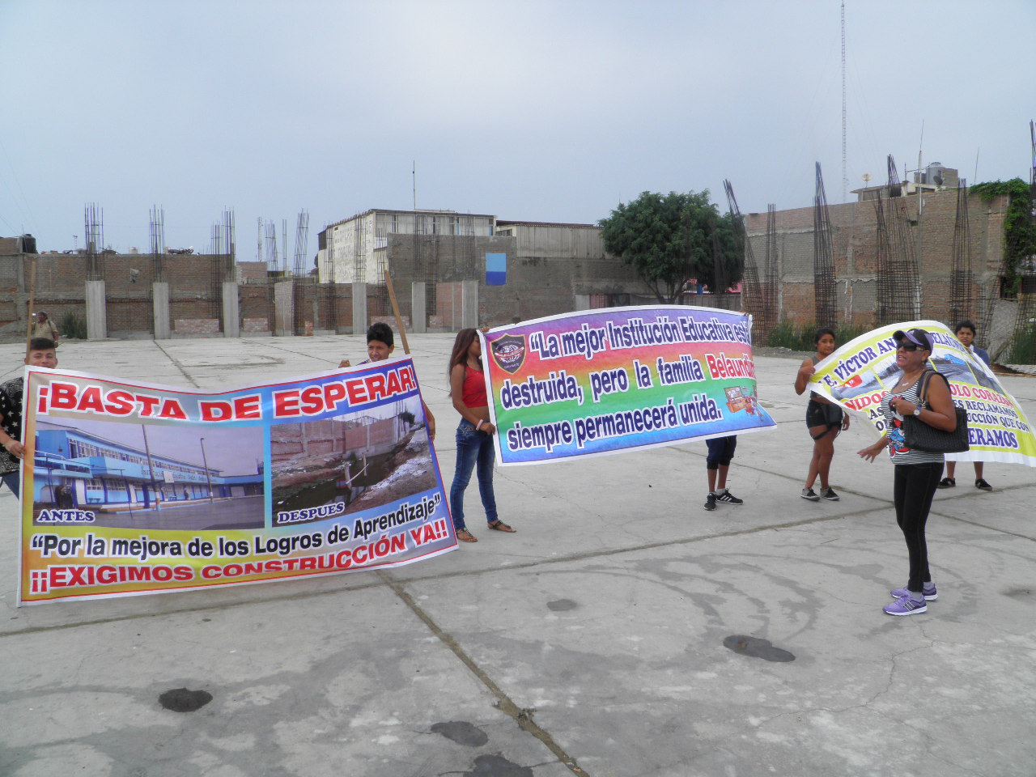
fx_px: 838
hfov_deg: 63.4
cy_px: 388
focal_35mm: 28
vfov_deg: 49.7
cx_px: 518
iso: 50
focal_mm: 4.9
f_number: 5.7
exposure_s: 1/250
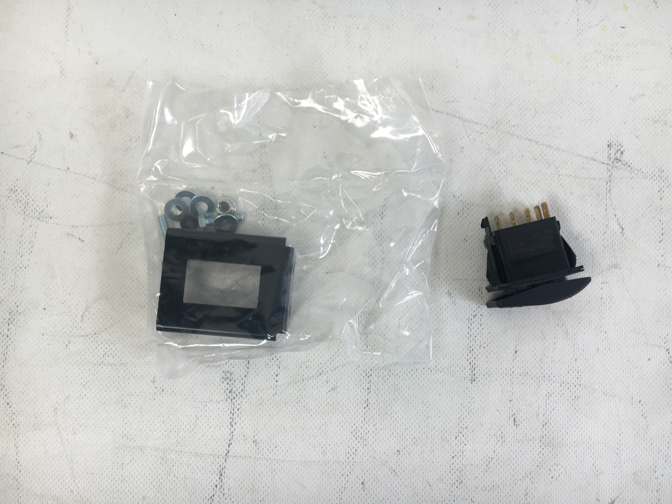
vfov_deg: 48.2
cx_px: 336
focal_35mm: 29
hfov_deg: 61.7
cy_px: 252
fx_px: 563
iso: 25
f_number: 2.2
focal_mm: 4.15
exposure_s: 1/120
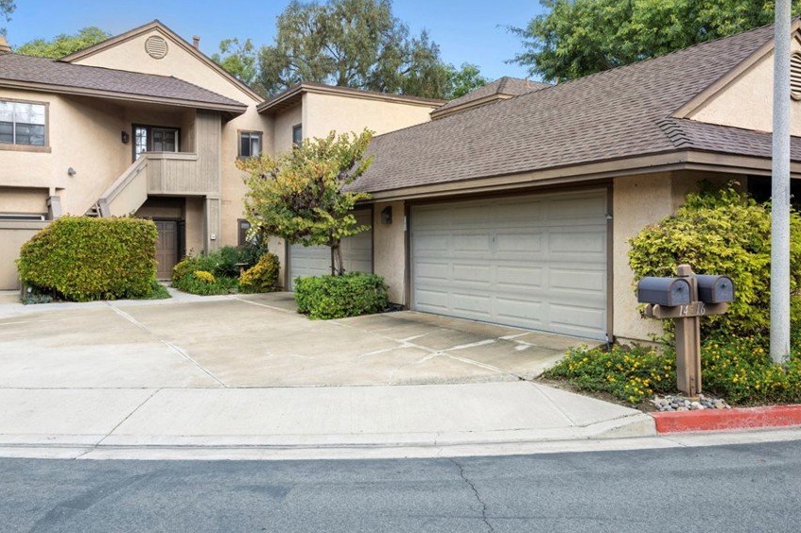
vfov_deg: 44.8
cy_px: 235
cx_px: 362
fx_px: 645
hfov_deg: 63.5
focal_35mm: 29
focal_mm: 24
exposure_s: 1/15
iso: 80
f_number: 9
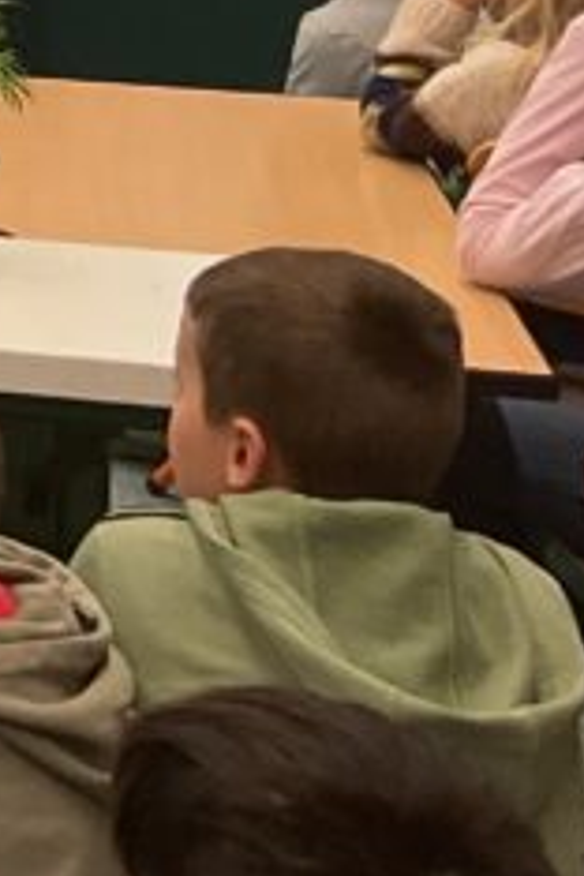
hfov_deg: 8.9
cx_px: -1018
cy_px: -464
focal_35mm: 132
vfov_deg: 14.4
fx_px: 3212
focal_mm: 3
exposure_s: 1/50
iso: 40
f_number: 1.8
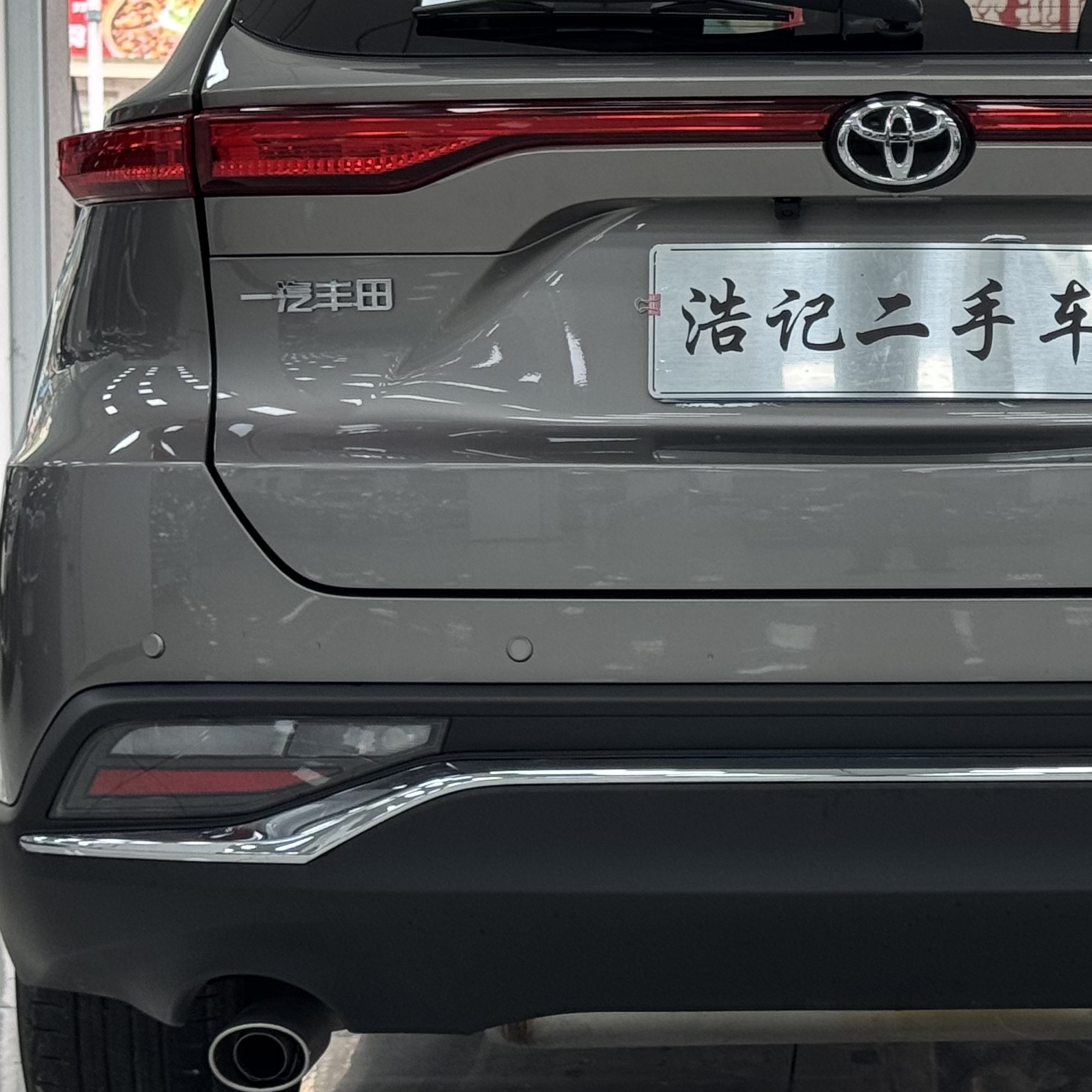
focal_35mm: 108
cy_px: 383
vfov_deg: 16.1
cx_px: 928
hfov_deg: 16.0
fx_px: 3855
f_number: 1.78
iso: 64
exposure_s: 1/100
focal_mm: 6.76
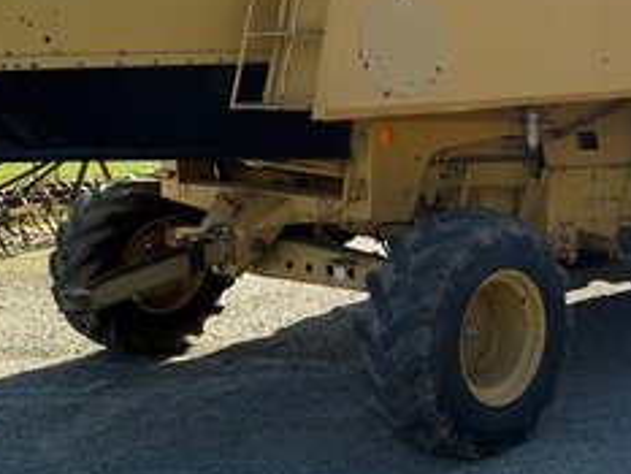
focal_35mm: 67
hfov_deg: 28.4
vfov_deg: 21.8
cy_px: 125
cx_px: 493
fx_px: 1222
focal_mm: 6.76
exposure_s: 1/3279
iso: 100
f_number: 1.78
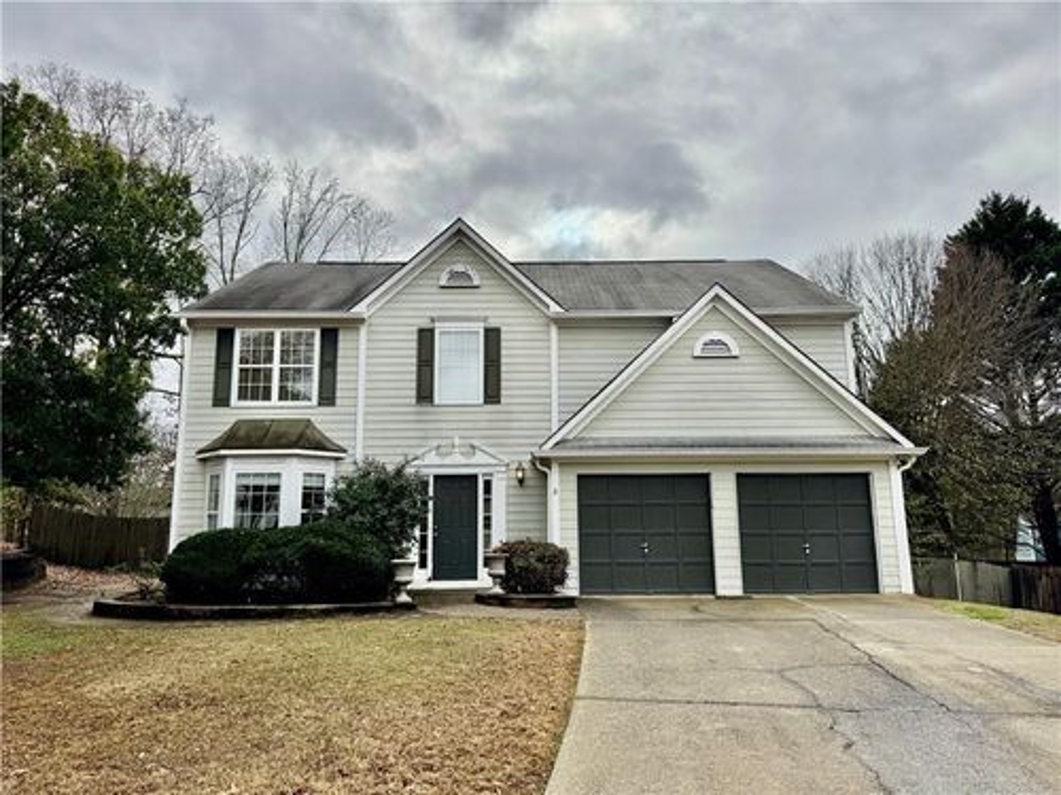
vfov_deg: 56.8
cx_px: 530
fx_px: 736
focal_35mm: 24
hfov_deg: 71.6
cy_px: 398
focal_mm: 6.76
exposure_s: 1/3802
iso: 80
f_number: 1.78
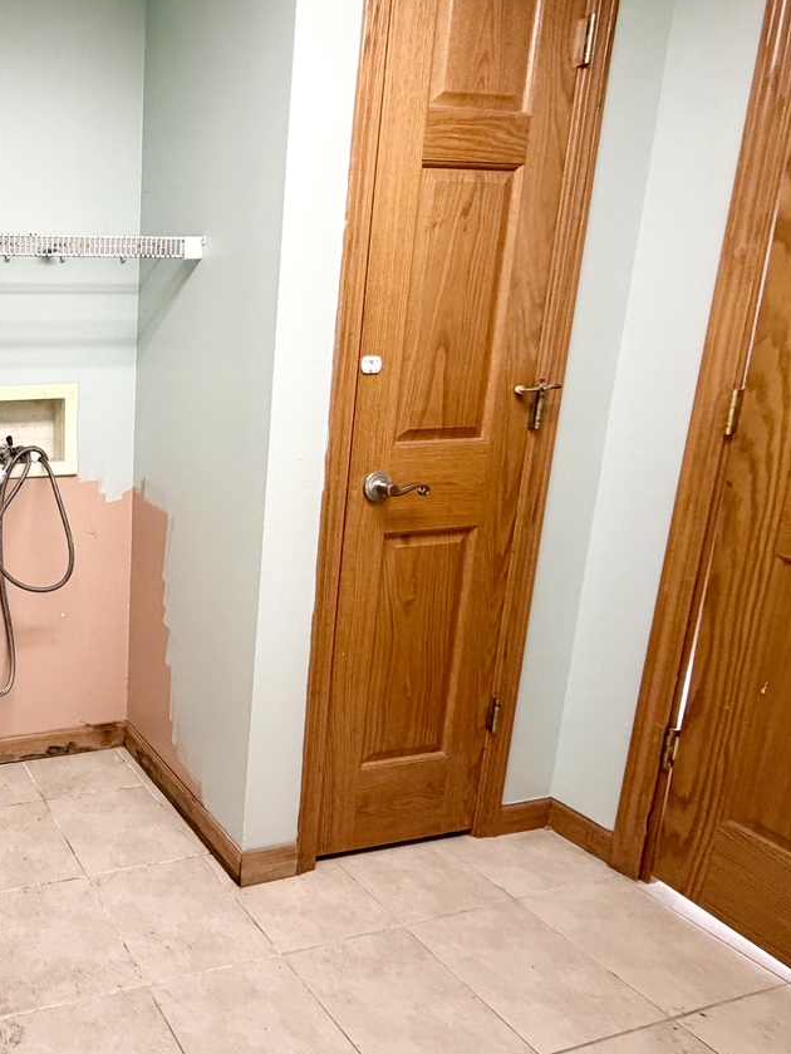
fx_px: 731
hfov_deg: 46.0
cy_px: 486
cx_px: -29
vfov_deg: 71.5
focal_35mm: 24
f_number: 2.2
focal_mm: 2.22
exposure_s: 1/60
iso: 320
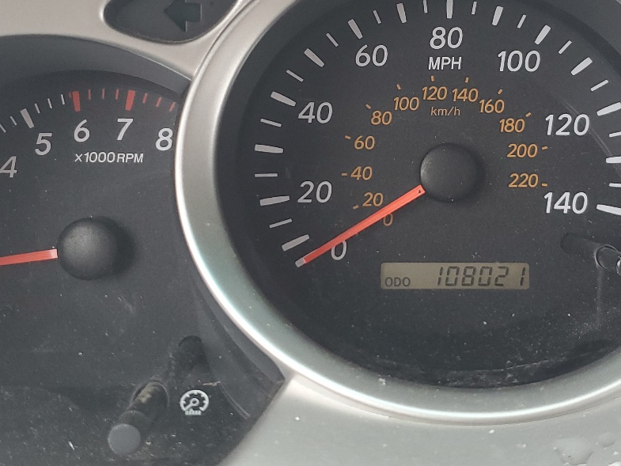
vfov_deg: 27.4
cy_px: 168
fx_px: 951
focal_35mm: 53
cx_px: 390
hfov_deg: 36.0
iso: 82
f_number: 1.5
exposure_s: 1/60.2
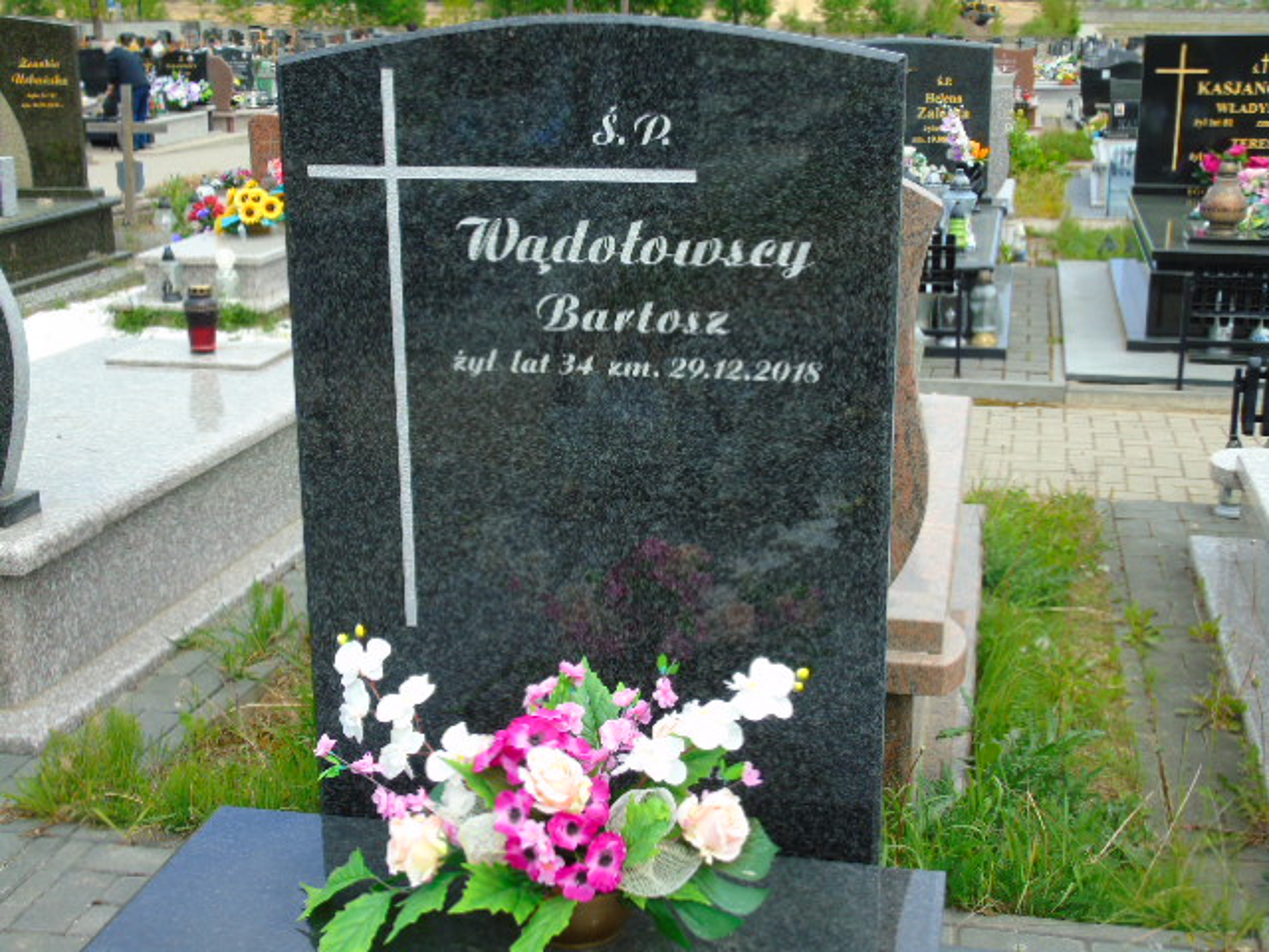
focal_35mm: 46
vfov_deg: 31.5
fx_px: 1686
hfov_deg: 41.2
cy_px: 476
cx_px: 634
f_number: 4.1
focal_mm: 8.2
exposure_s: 1/250
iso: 80
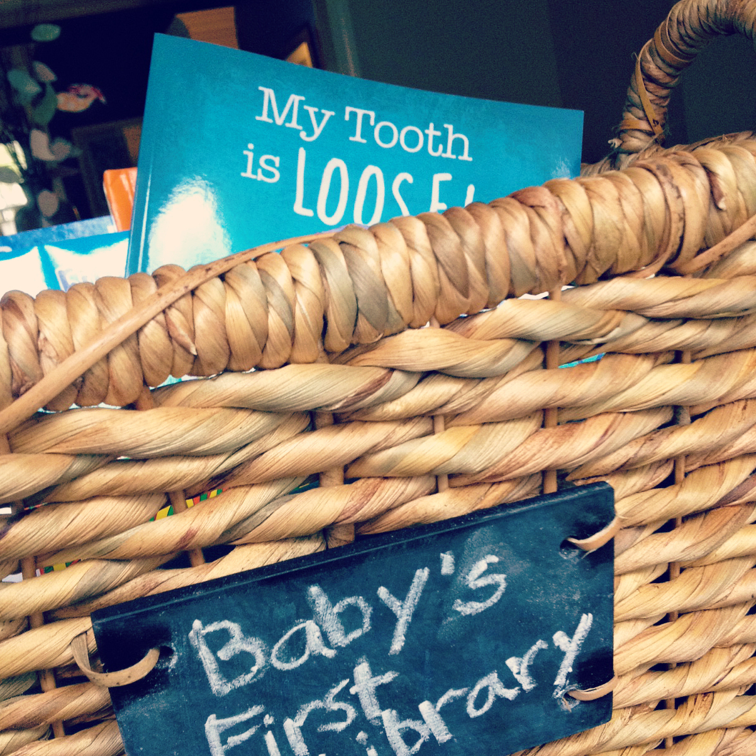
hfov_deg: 40.0
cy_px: 462
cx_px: 372
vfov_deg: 39.8
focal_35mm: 42
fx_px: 1038
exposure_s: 1/20
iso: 125
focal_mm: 4.28
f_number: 2.4
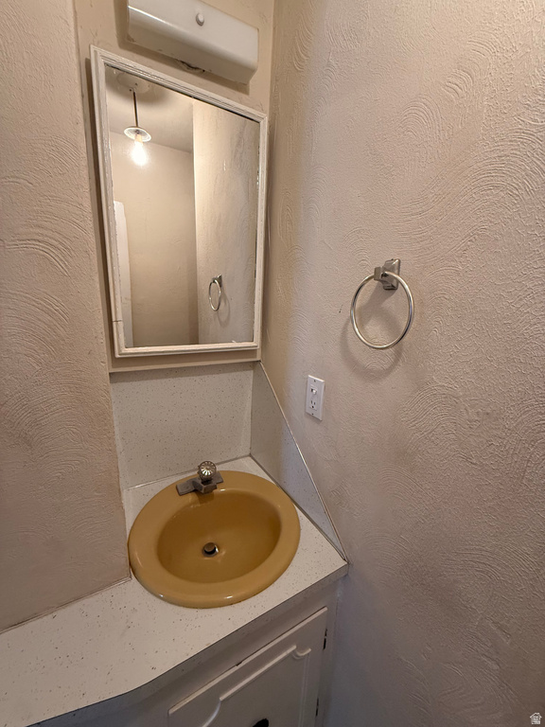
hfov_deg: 85.7
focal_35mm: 14
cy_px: 364
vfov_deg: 102.1
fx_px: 294
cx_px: 272
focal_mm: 2.22
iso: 320
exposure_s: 1/120
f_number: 2.2
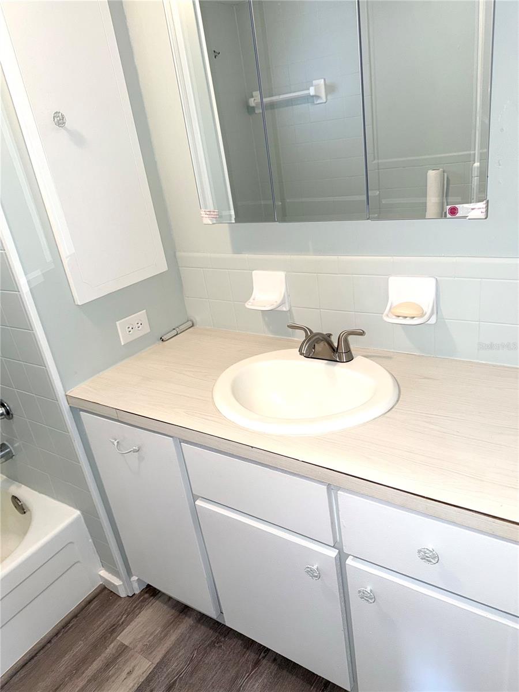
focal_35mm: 24
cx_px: 260
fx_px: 480
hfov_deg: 56.8
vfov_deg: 71.6
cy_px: 346
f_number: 1.78
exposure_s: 1/34
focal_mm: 6.76
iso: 64
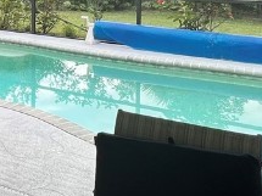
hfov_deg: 26.5
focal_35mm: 62
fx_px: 469
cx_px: -78
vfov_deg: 21.8
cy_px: -41
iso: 40
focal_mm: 1.57
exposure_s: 1/120
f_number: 1.8
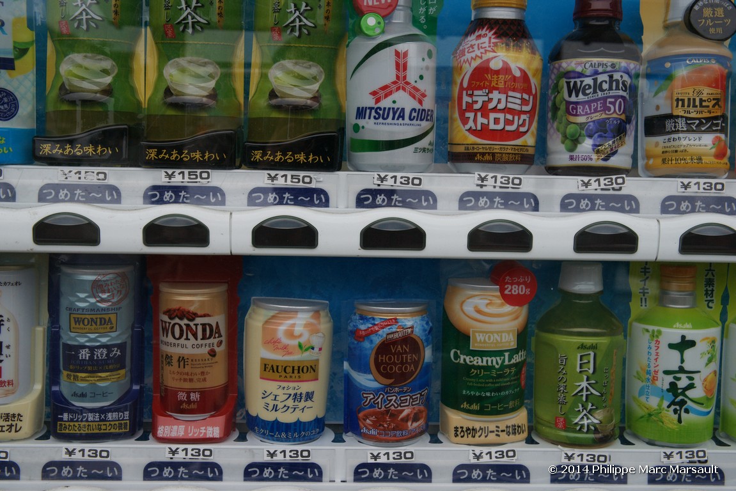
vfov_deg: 33.4
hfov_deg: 48.4
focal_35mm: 40
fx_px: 818
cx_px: 368
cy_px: 246
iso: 400
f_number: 9
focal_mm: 40
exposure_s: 1/200
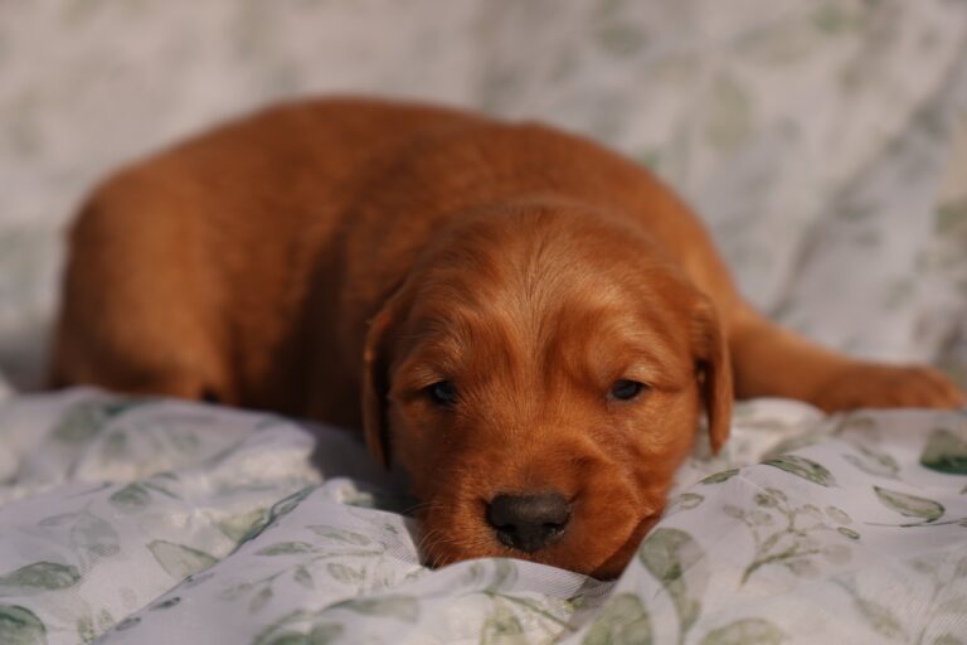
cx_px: 484
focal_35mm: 99
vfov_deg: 13.8
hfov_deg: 20.6
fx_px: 2659
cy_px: 322
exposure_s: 1/3200
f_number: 3.2
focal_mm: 66
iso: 50
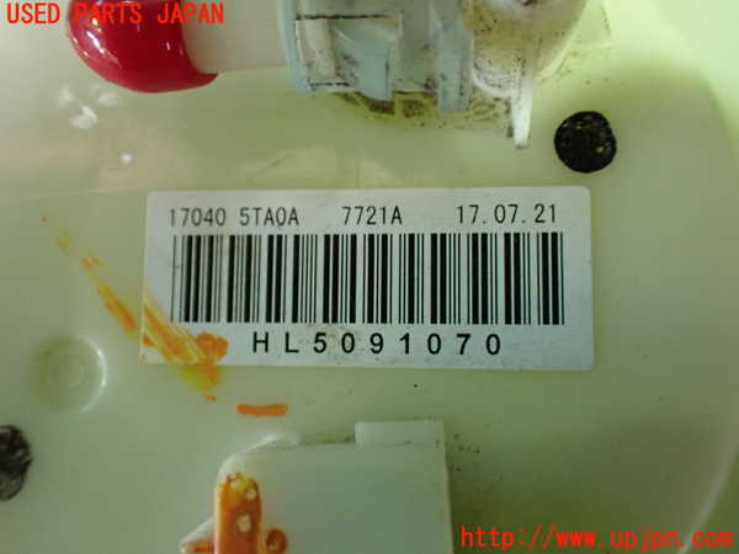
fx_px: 640
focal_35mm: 30
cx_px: 370
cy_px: 277
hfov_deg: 60.0
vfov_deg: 46.8
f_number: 2.3
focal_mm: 5.4
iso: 800
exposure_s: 1/40
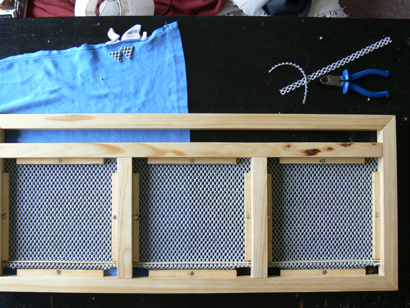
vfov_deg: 33.6
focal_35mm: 43
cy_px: 151
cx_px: 192
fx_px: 509
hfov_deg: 43.8
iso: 200
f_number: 2.8
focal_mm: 7.8
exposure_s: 1/125
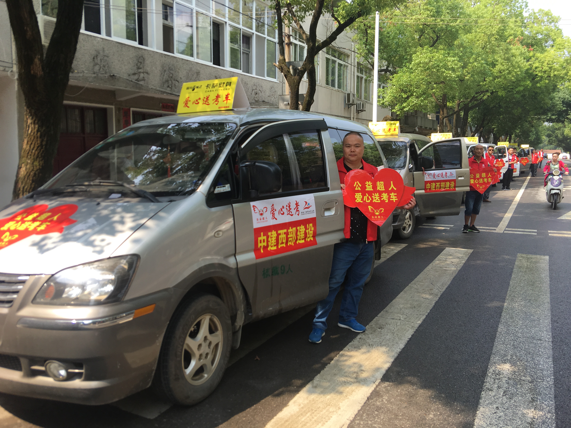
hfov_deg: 61.7
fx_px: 478
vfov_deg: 48.2
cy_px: 214
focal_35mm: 29
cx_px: 286
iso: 25
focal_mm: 4.15
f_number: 2.2
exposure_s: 1/418
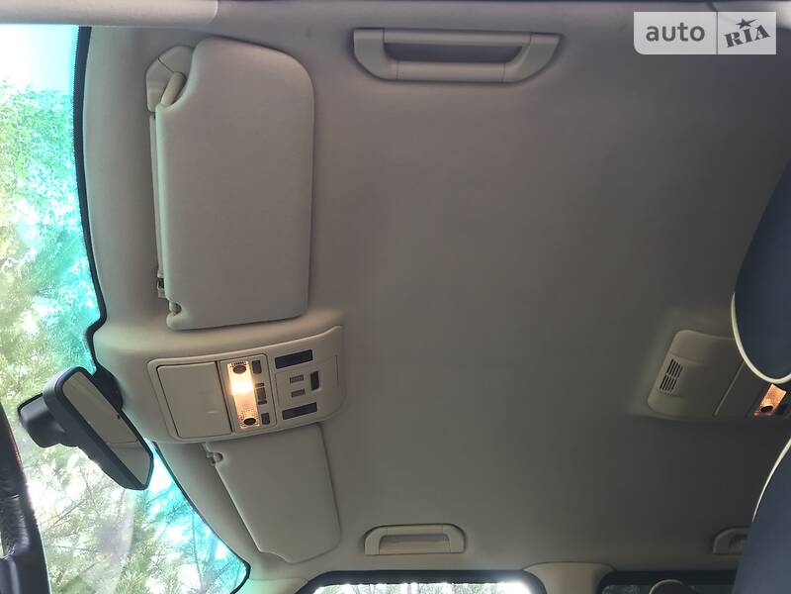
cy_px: 297
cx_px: 396
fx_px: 640
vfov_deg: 49.7
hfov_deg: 63.4
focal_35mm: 28
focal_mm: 4
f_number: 1.8
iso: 20
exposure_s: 1/48
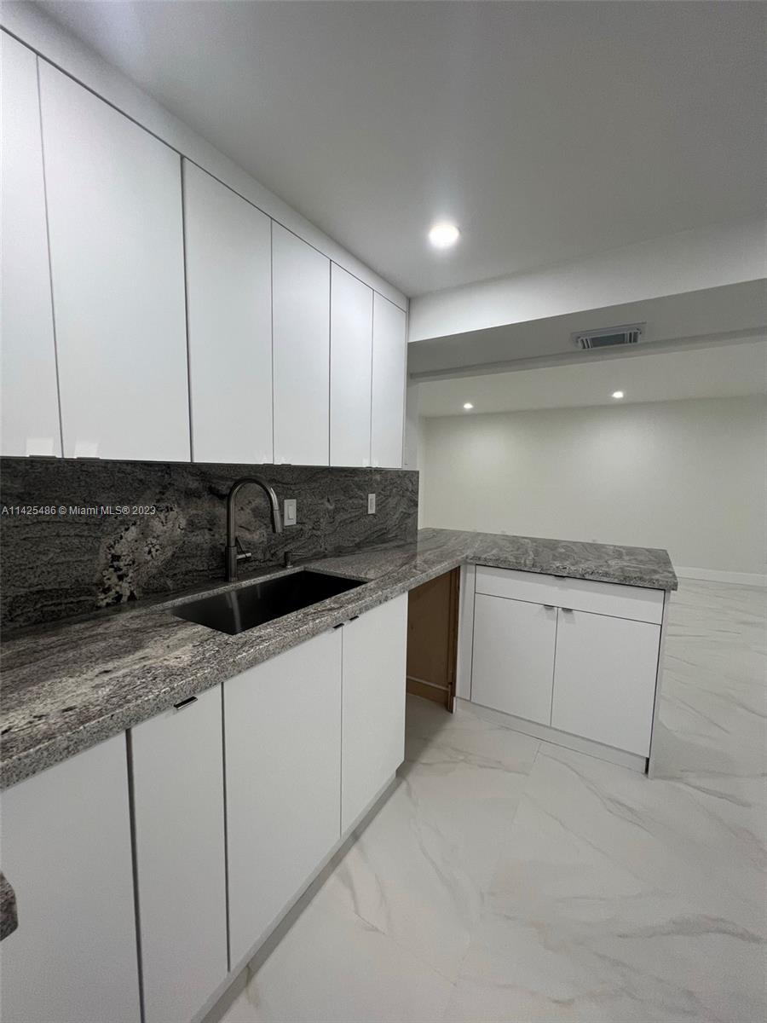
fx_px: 384
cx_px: 384
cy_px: 512
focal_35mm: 13
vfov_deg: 106.2
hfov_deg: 89.9
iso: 125
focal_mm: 1.57
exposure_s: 1/120
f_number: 1.8
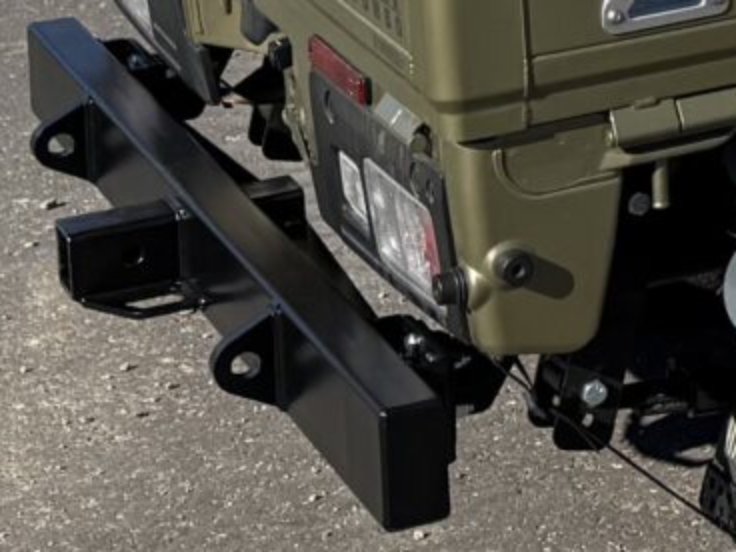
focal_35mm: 167
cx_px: 1882
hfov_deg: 10.0
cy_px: -592
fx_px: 3551
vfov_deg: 8.4
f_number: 1.78
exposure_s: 1/4673
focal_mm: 6.76
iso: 80
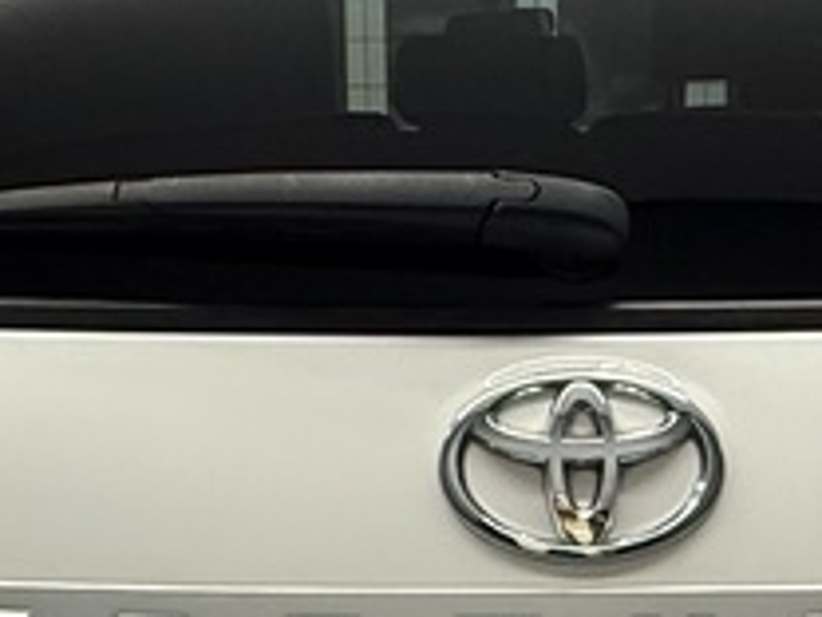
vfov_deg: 21.0
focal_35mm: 69
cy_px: 518
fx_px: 1638
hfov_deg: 28.1
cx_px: 466
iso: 320
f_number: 2.2
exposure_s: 1/100
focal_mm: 2.22
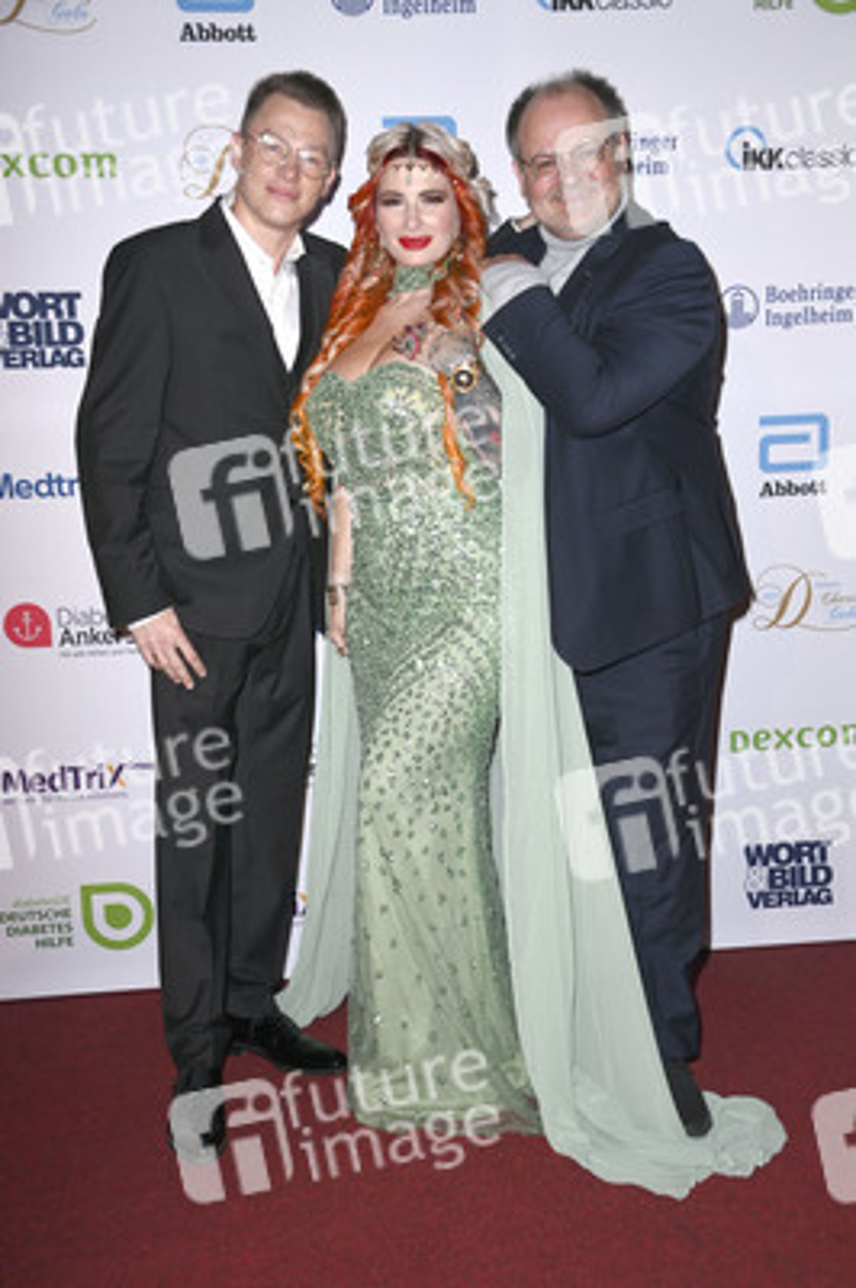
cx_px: 428
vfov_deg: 41.1
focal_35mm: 48
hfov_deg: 28.0
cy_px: 644
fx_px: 1715
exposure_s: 1/200
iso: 640
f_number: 5.6
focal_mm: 48
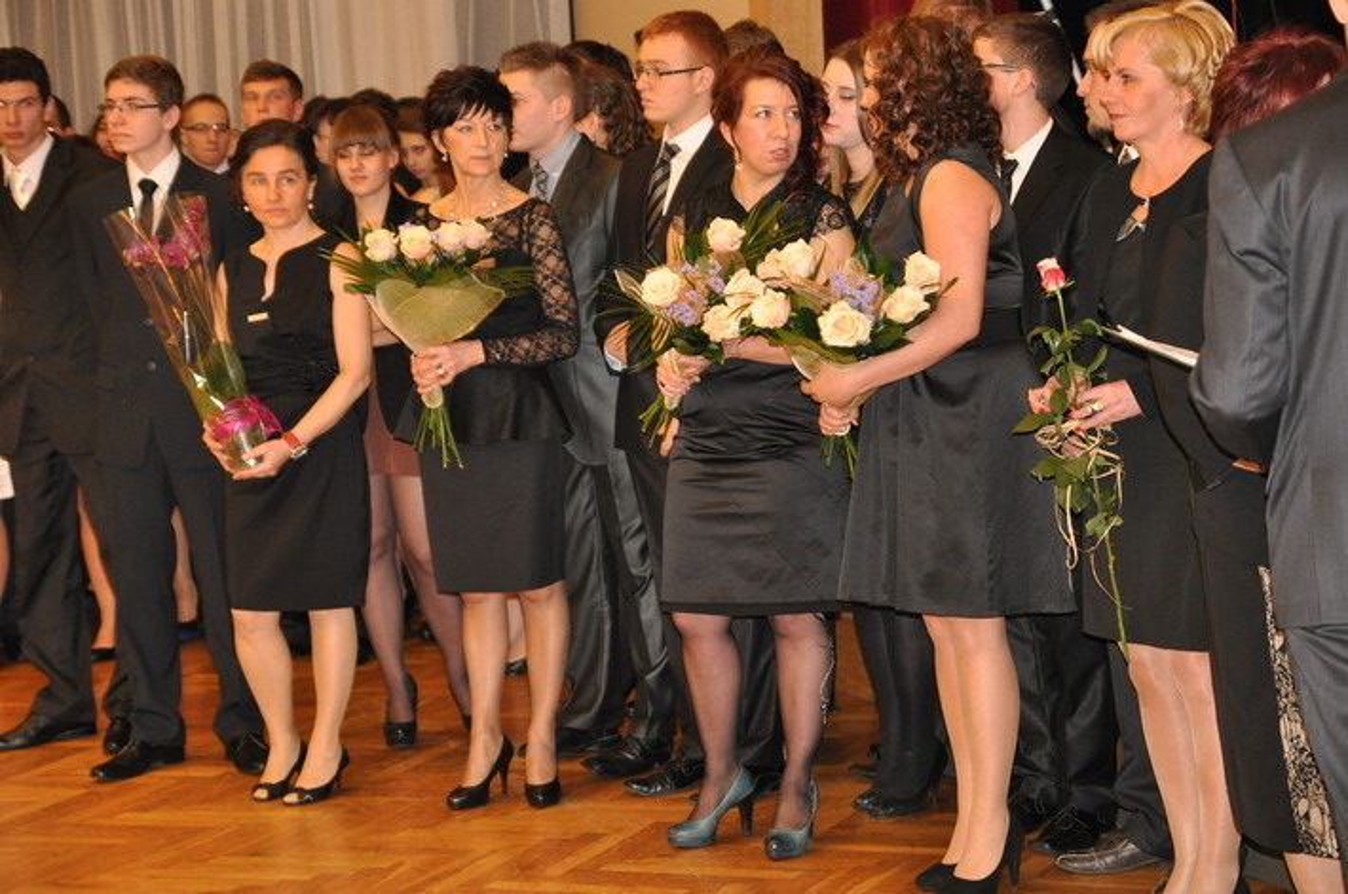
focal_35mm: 82
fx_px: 3084
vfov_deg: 16.5
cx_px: 674
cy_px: 447
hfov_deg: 24.7
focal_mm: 55
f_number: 3.8
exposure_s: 1/60
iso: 800
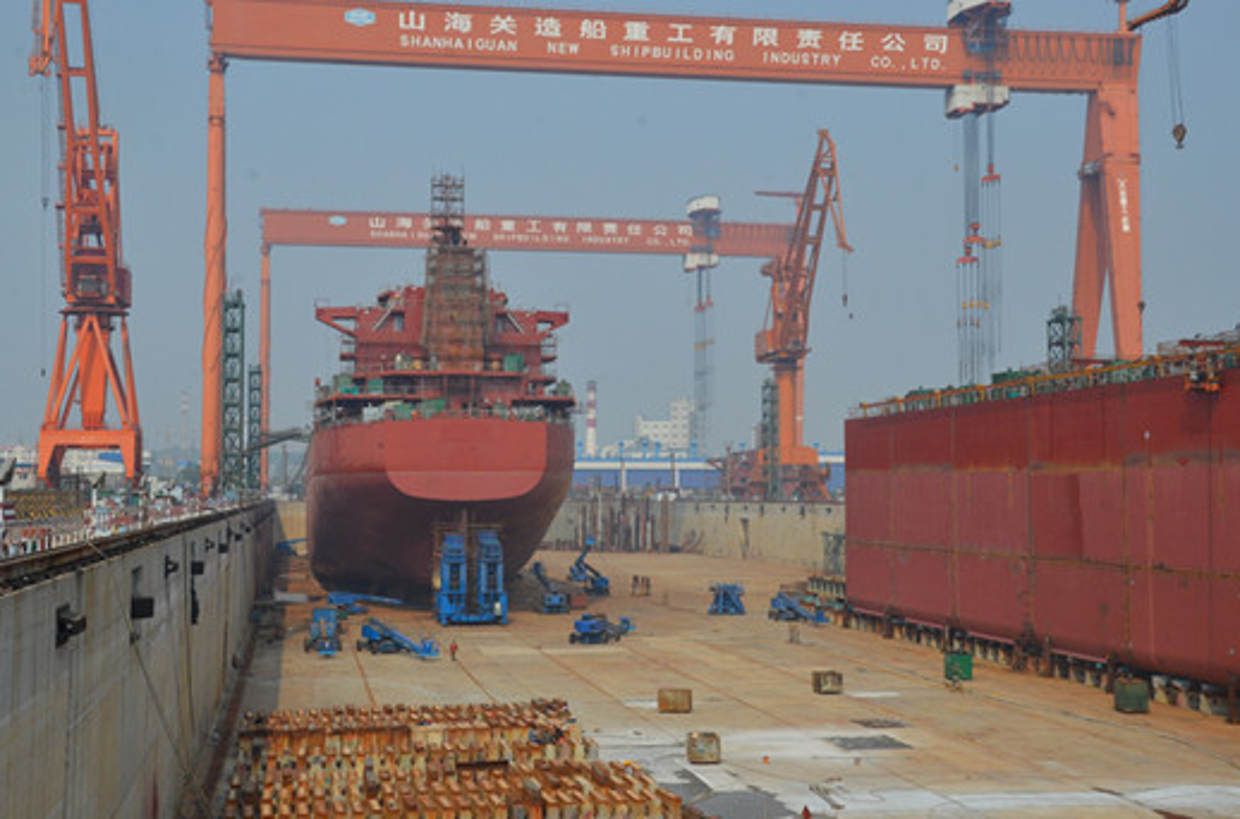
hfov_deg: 39.0
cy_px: 396
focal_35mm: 51
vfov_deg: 26.3
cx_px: 606
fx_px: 1751
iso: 640
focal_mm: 32
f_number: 14
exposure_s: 1/800
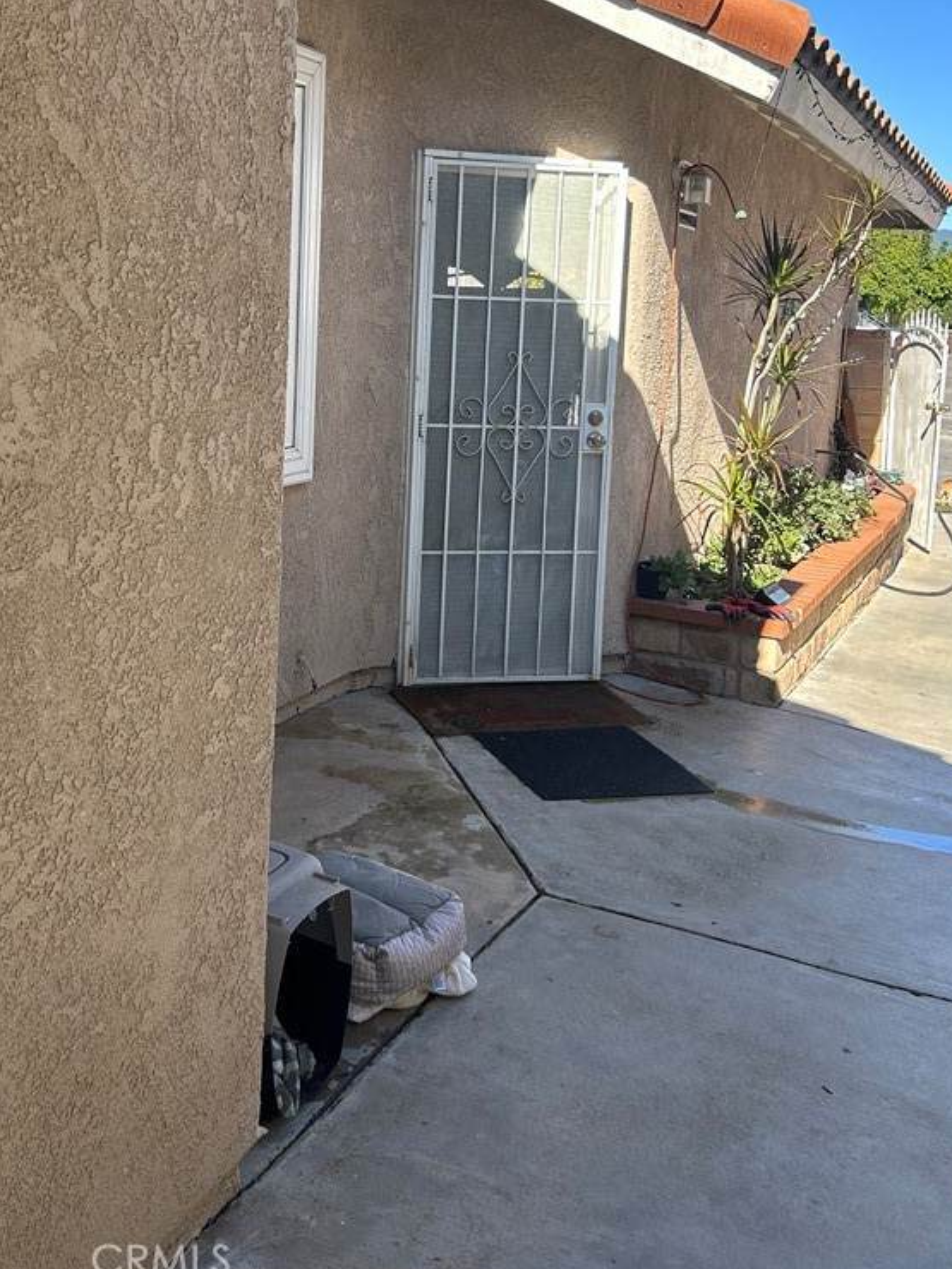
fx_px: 1320
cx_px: 396
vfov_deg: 50.3
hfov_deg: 39.5
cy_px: 406
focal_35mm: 36
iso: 50
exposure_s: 1/1079
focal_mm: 5.7
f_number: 1.5
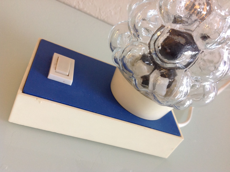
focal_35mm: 35
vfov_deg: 40.6
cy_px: 86
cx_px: 115
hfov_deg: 52.7
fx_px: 232
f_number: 2.4
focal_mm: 4.28
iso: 160
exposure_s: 1/15
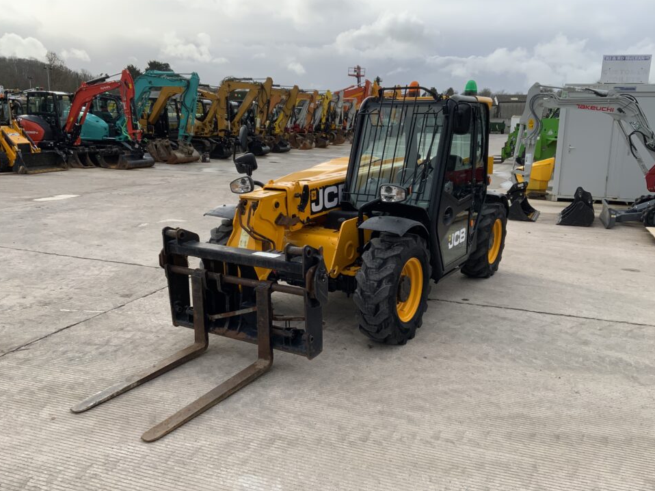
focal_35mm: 31
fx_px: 586
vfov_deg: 45.4
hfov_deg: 58.4
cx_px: 330
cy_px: 245
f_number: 1.8
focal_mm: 3
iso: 16
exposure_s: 1/792
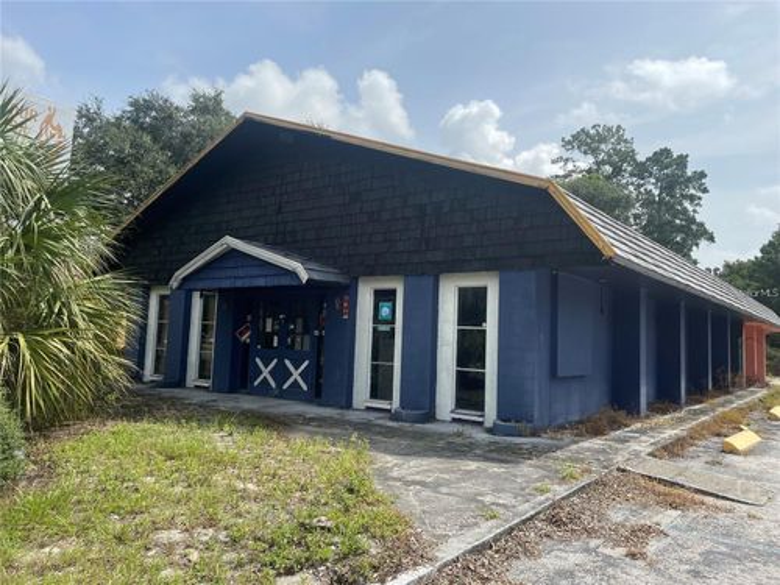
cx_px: 390
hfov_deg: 67.3
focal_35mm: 26
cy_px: 292
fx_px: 586
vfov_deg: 53.1
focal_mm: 4.2
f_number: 1.6
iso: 50
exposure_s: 1/5814
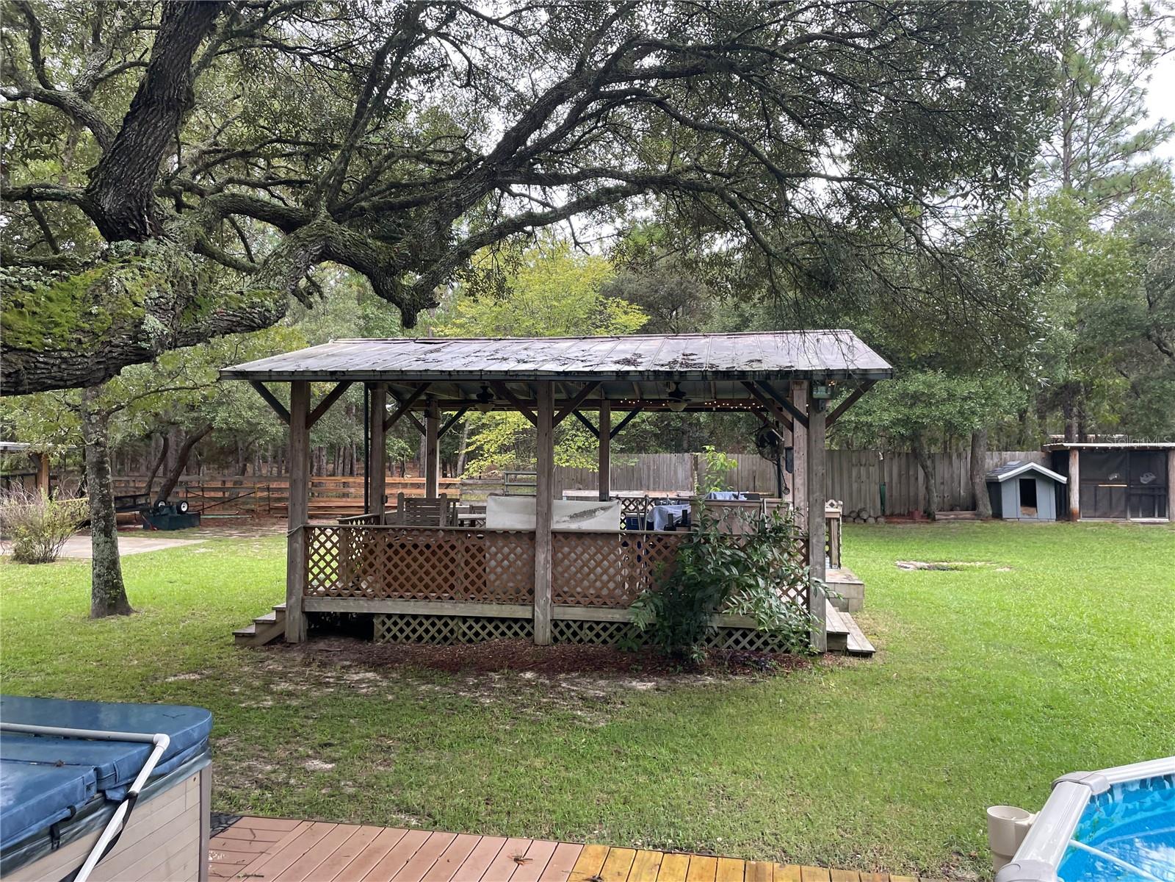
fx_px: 883
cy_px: 441
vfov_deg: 53.1
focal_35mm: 26
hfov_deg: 67.3
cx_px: 588
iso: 80
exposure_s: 1/121
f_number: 1.6
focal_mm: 4.2
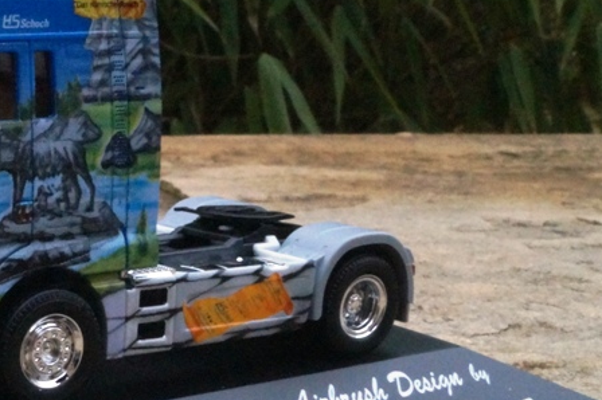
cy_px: 275
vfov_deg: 16.0
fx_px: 1420
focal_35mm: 85
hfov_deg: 22.5
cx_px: -66
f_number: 25
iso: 2500
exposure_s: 1/60
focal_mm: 22
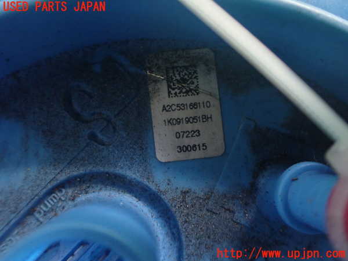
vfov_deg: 46.8
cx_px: 174
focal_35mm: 30
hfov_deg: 60.0
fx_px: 302
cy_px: 130
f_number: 2.3
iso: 800
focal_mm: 5.4
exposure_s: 1/50
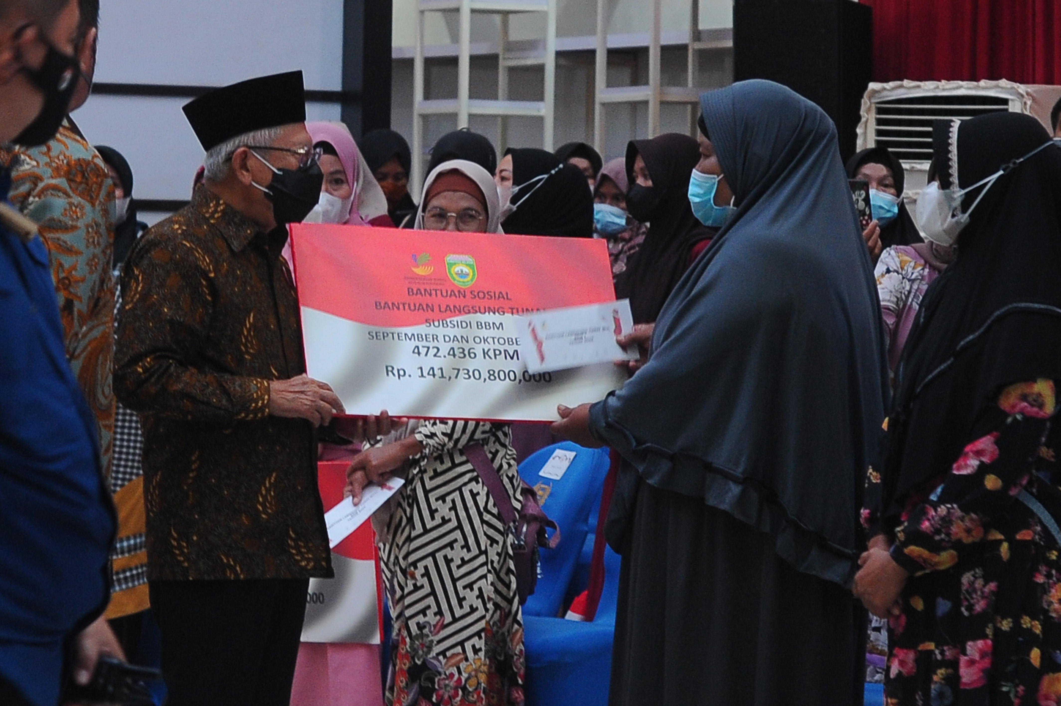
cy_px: 353
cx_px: 530
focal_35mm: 50
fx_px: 1473
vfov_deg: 27.0
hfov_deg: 39.6
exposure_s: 1/30
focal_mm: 50
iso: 1250
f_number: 4
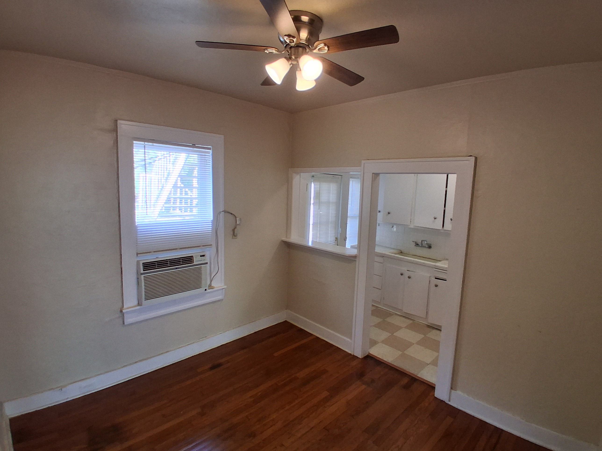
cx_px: 301
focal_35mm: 17
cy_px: 226
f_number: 2.2
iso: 125
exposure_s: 1/120
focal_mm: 1.4
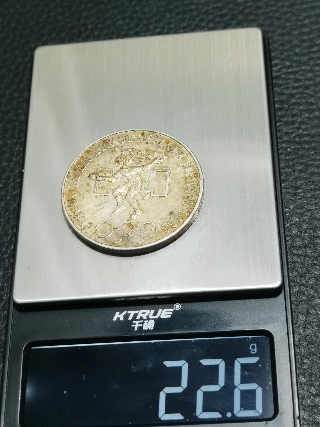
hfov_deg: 22.3
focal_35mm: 66
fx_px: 813
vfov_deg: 29.4
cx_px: 160
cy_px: 214
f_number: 1.9
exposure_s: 1/100
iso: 200
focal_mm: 6.67
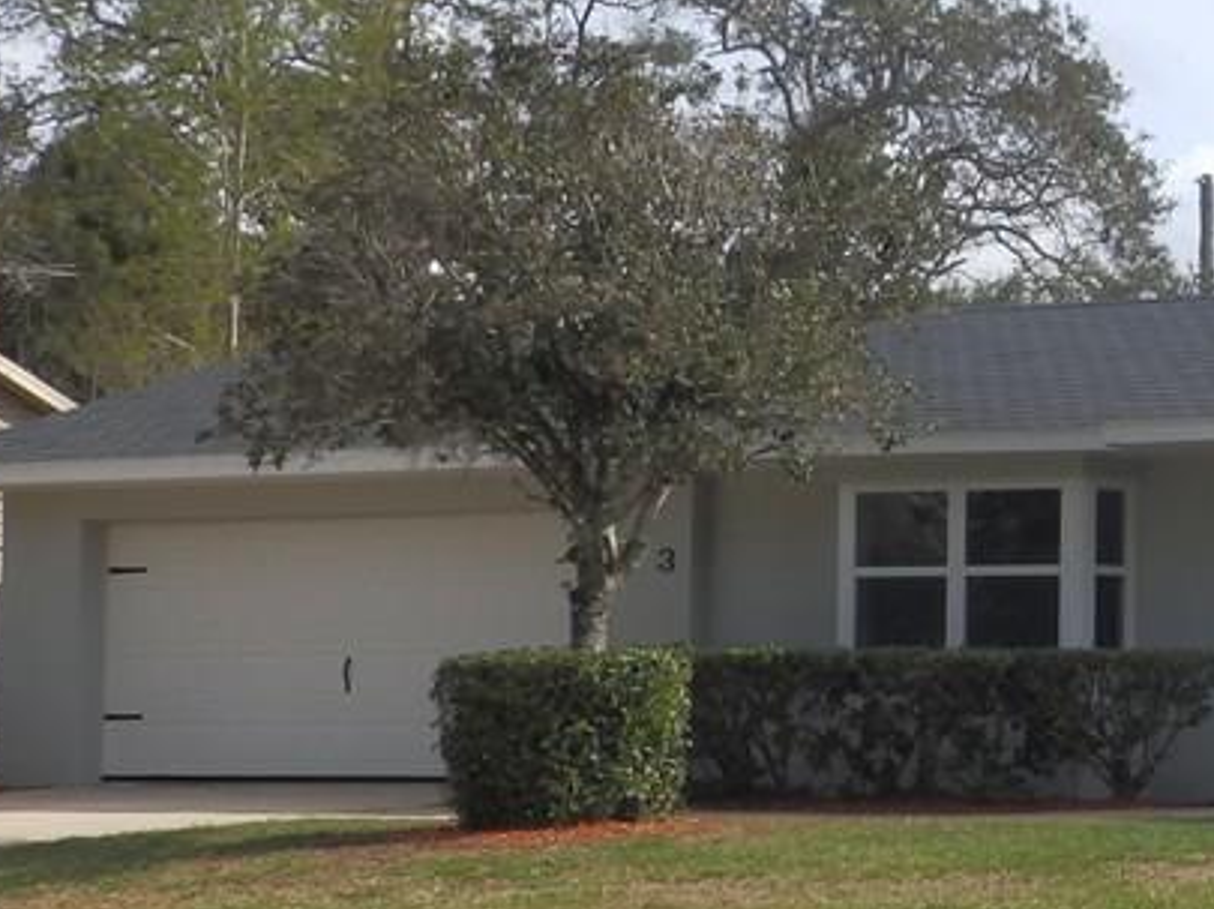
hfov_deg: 22.9
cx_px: 1298
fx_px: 2838
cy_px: 447
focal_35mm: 81
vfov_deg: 18.2
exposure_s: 1/500
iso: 80
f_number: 4.5
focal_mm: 5.7
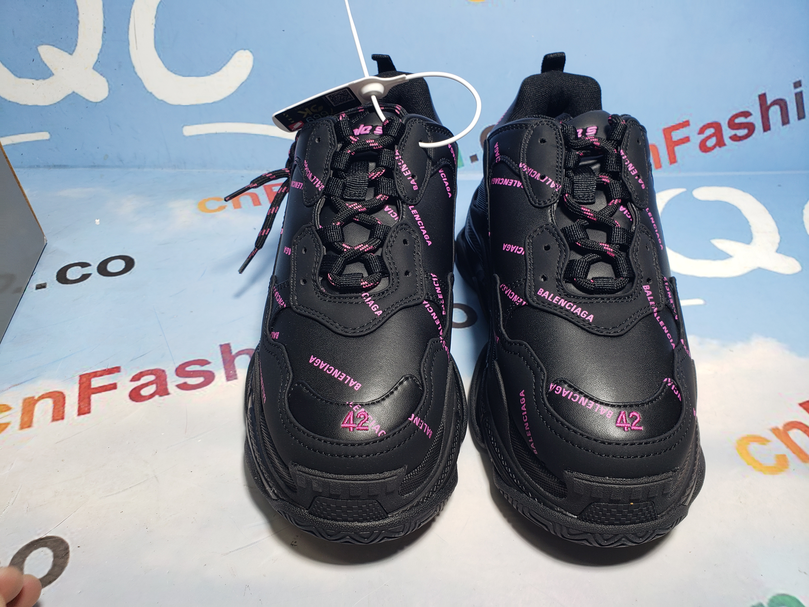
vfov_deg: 53.1
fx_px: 608
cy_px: 304
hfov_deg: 67.3
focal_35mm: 26
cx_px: 404
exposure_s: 1/100
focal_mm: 4.3
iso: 50
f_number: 2.4
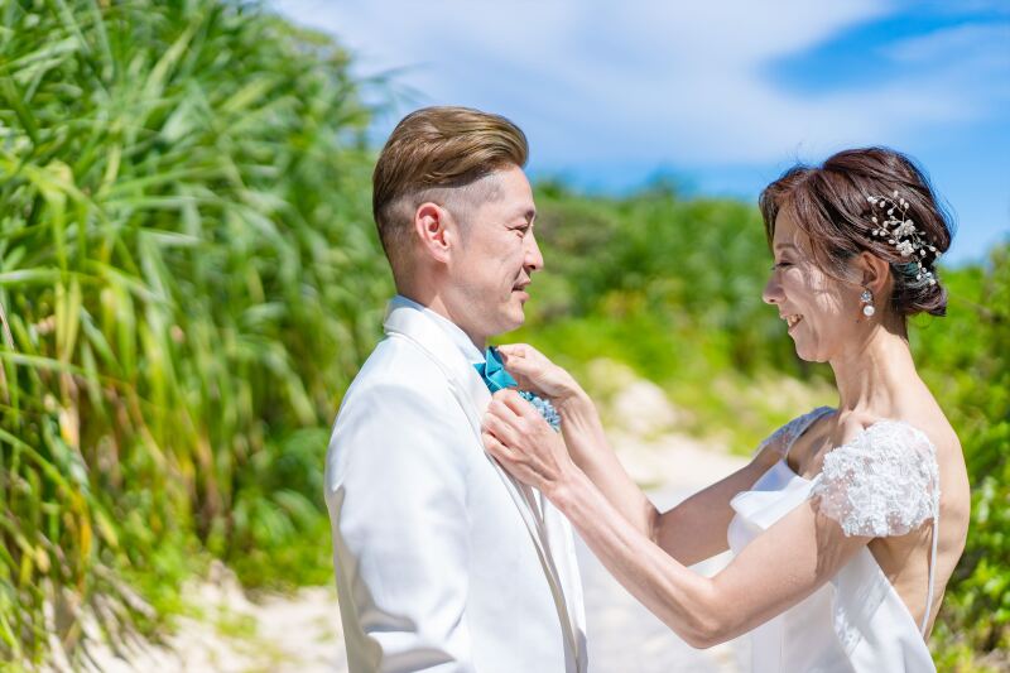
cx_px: 505
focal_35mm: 55
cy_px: 336
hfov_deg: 36.3
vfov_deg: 24.6
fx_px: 1543
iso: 100
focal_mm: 55
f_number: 2
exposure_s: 1/4000
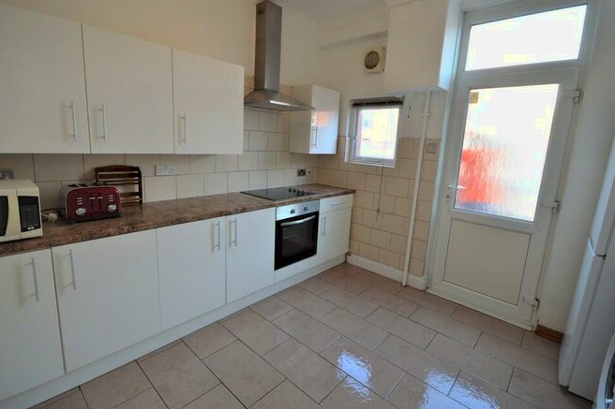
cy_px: 194
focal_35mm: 16
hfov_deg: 96.7
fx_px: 273
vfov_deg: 73.7
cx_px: 300
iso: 200
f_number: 6.3
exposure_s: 1/50
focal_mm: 10
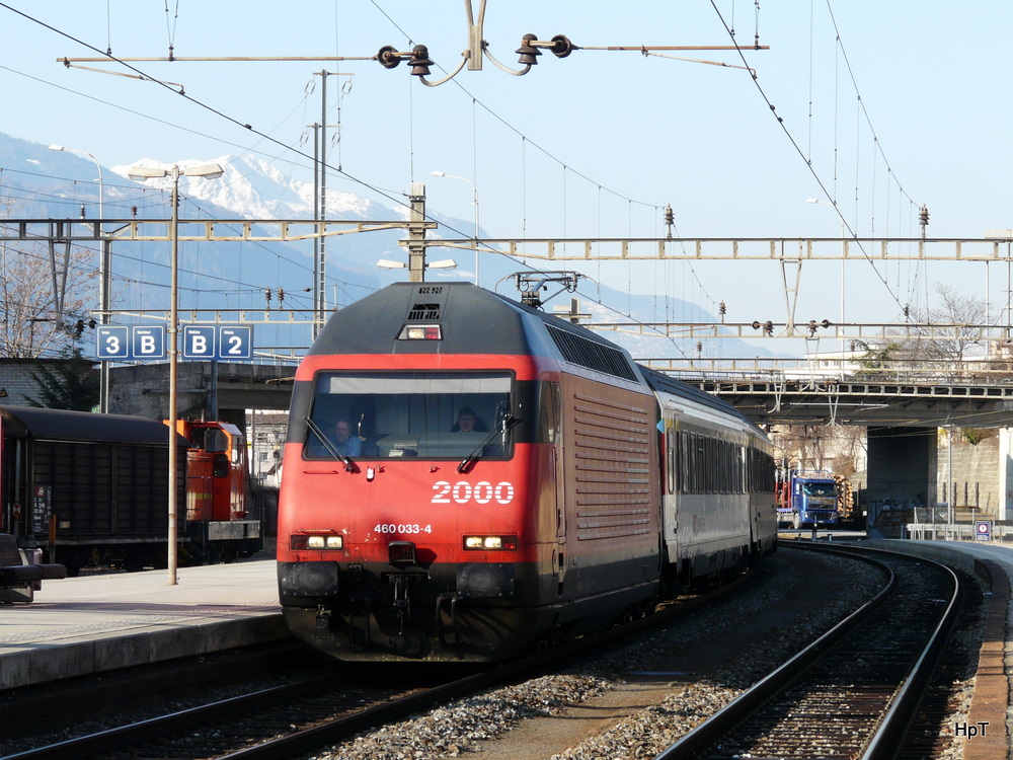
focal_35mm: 147
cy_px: 380
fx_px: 4302
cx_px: 506
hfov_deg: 13.4
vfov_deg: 10.1
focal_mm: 24.2
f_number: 5.6
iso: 100
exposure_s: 1/250
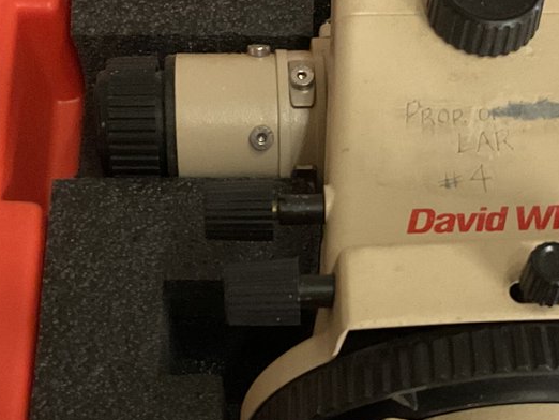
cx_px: 417
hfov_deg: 23.1
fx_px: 1357
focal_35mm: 84
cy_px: 306
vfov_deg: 17.5
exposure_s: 1/30
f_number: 1.8
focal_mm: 3
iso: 320
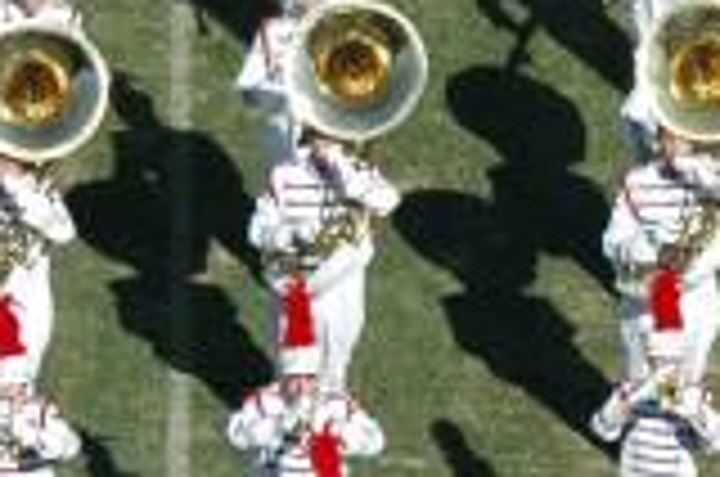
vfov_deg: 1.6
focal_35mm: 864
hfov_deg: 2.4
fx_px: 17245
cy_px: 72
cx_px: 1107
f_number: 7.1
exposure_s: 1/800
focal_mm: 90
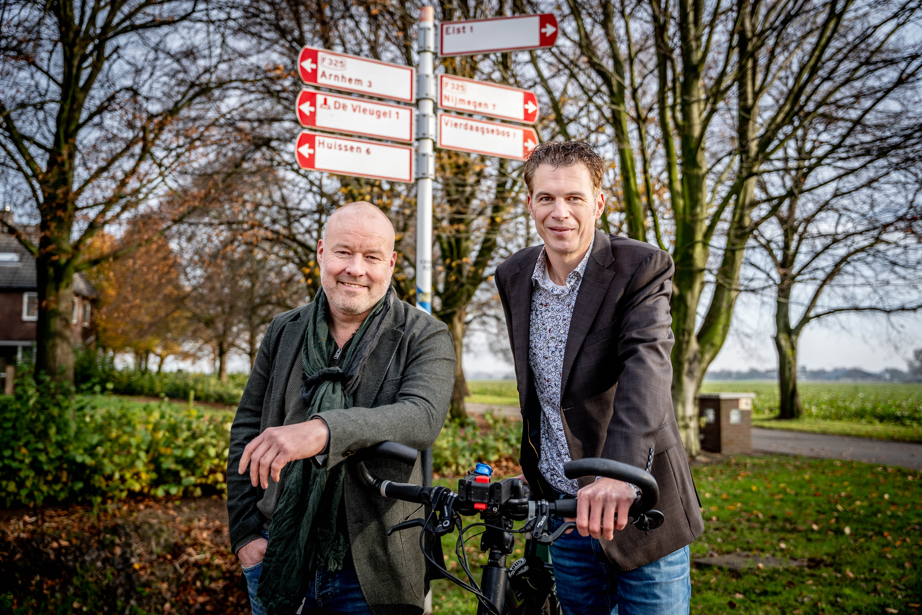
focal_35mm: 33
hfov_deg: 57.1
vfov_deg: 39.9
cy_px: 308
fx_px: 848
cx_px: 461
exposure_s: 1/400
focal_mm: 33.1
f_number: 2.8
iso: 125
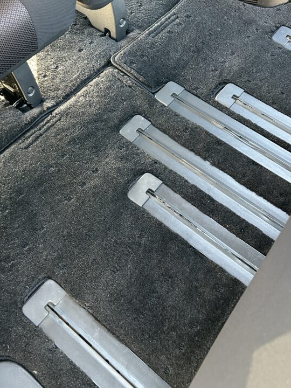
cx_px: 148
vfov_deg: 49.4
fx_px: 415
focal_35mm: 37
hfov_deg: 38.7
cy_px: 136
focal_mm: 5.7
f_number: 1.5
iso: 320
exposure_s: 1/60
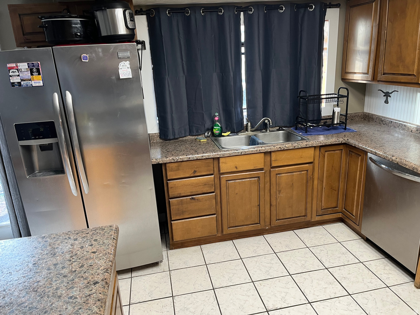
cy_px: 158
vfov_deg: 53.1
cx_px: 210
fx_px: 315
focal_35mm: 26
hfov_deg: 67.3
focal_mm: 5.1
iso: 125
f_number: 1.6
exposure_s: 1/60
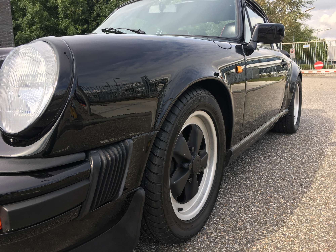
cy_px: 126
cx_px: 168
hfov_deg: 61.7
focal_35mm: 29
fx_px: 281
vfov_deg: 48.2
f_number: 2.2
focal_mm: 4.15
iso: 25
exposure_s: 1/396
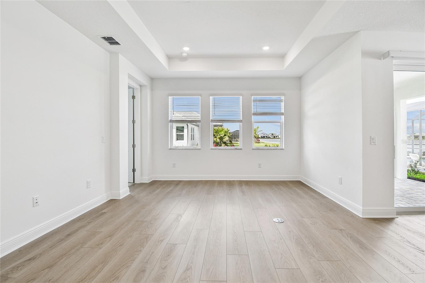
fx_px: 177
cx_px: 212
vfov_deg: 77.3
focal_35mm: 15
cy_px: 142
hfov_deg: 100.4
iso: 100
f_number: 7.1
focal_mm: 10
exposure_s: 1/160
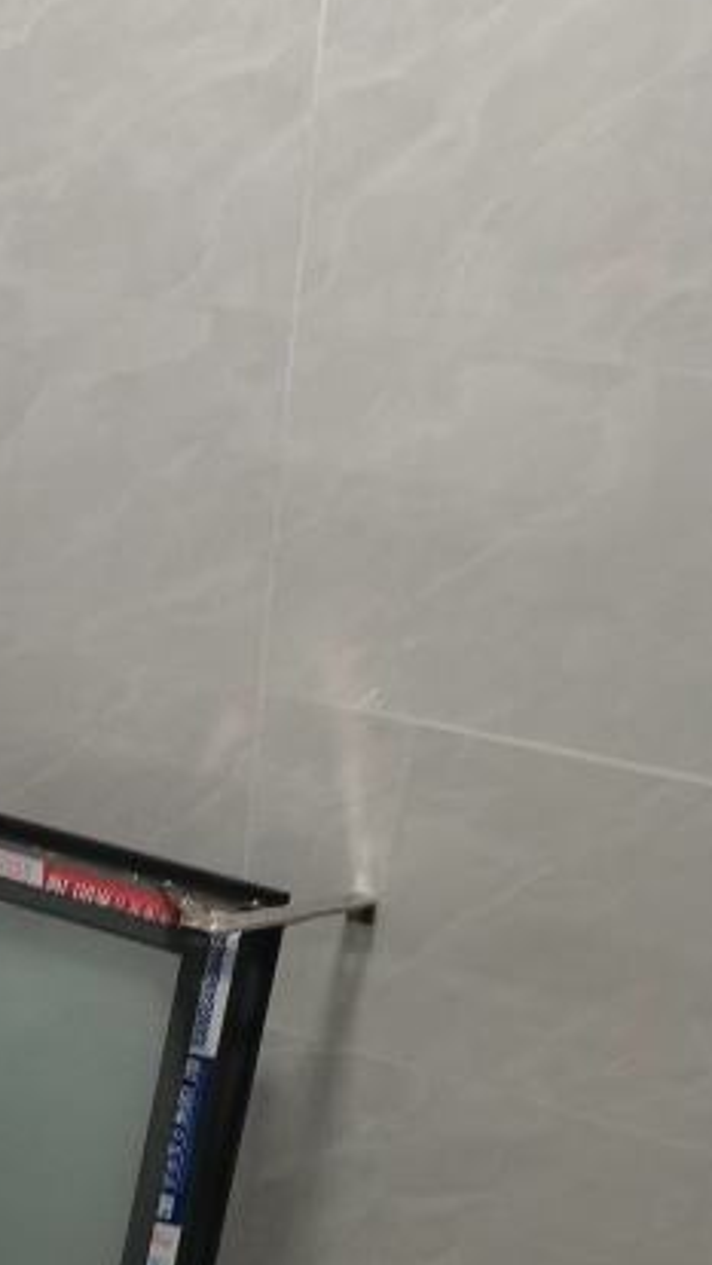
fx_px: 2449
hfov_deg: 14.8
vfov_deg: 28.9
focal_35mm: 73
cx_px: -489
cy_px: 555
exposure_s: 1/50
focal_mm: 5.58
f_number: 1.8
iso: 400
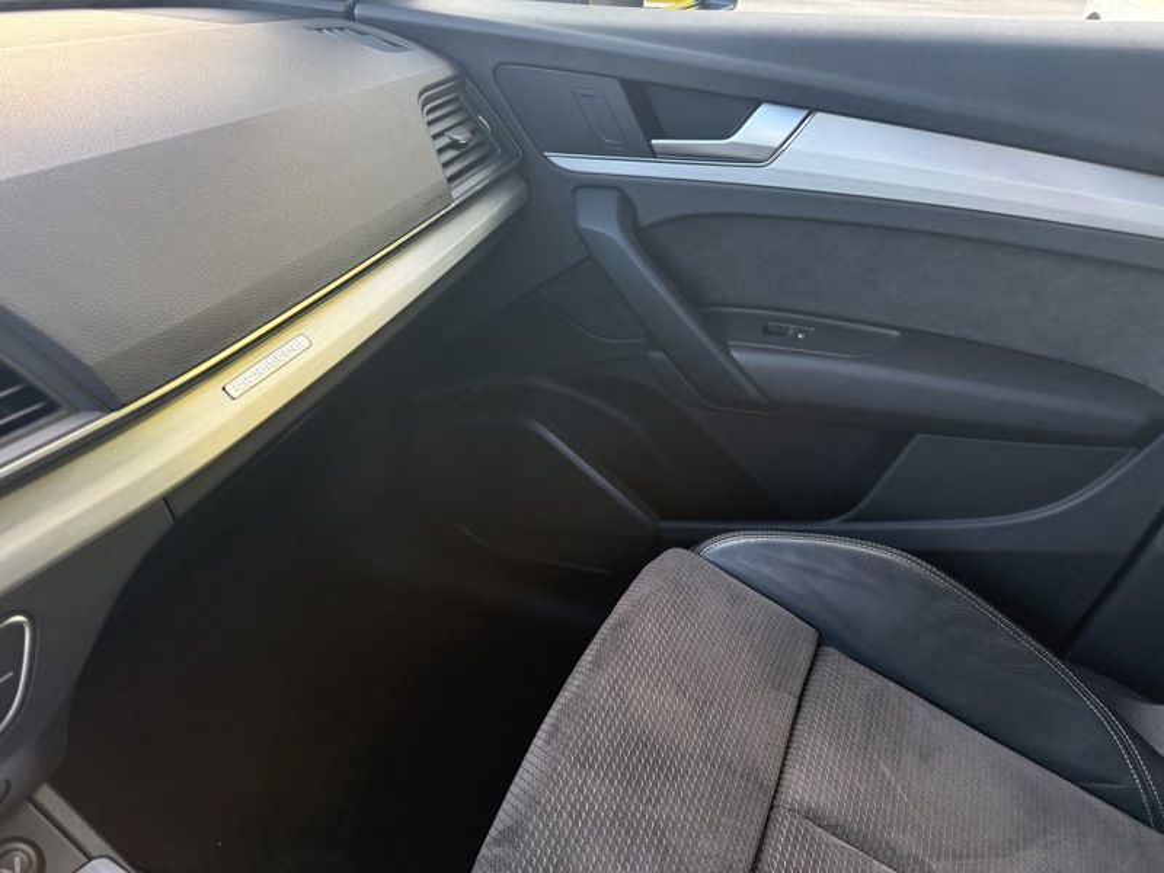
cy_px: 436
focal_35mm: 24
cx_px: 582
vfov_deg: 56.8
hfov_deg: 71.6
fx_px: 807
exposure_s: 1/174
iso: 200
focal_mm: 6.76
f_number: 1.78
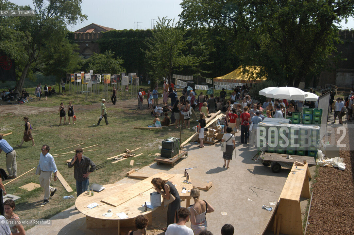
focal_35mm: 34
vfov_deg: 38.3
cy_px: 118
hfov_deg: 55.1
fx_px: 339
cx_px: 177
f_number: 11
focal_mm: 23
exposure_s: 1/500
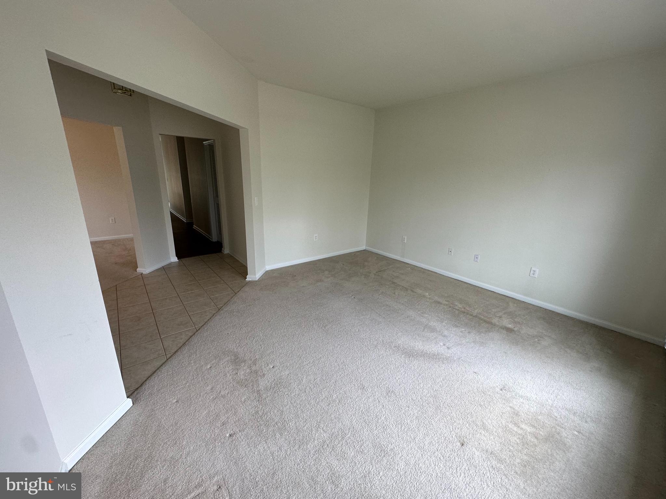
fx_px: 269
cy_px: 250
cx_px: 333
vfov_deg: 85.7
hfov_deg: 102.1
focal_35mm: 14
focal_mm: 2.22
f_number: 2.2
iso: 125
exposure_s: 1/120
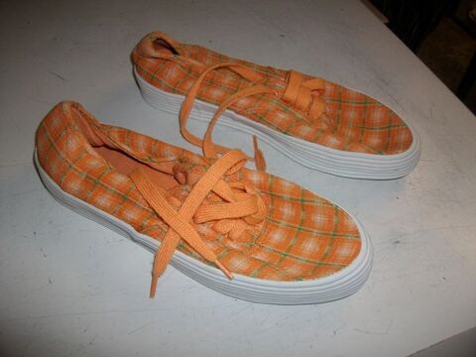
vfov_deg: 44.2
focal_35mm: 32
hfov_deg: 56.8
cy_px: 178
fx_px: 440
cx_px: 238
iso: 80
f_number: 2.9
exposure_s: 1/40
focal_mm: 5.7
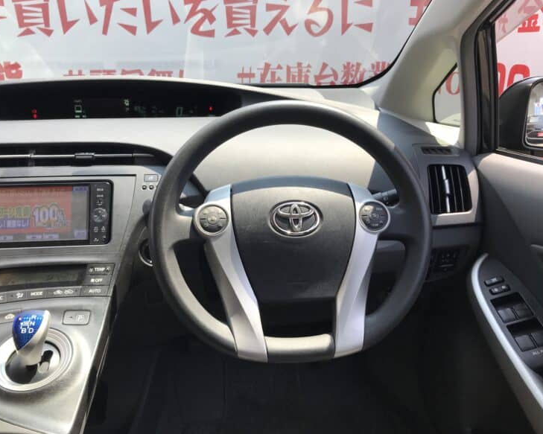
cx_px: 263
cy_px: 211
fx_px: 482
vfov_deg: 48.5
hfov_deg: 58.8
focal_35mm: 30
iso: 20
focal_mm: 3.99
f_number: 1.8
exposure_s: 1/469
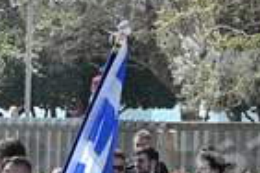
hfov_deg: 4.3
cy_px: 269
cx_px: -100
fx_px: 3416
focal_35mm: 473
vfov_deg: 2.9
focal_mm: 58
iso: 400
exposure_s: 1/1250
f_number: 7.1
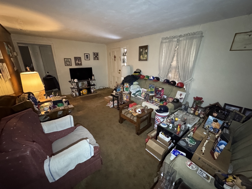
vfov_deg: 85.7
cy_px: 94
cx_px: 126
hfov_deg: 102.1
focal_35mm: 14
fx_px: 102
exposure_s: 1/40
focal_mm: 2.22
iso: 1600
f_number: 2.2
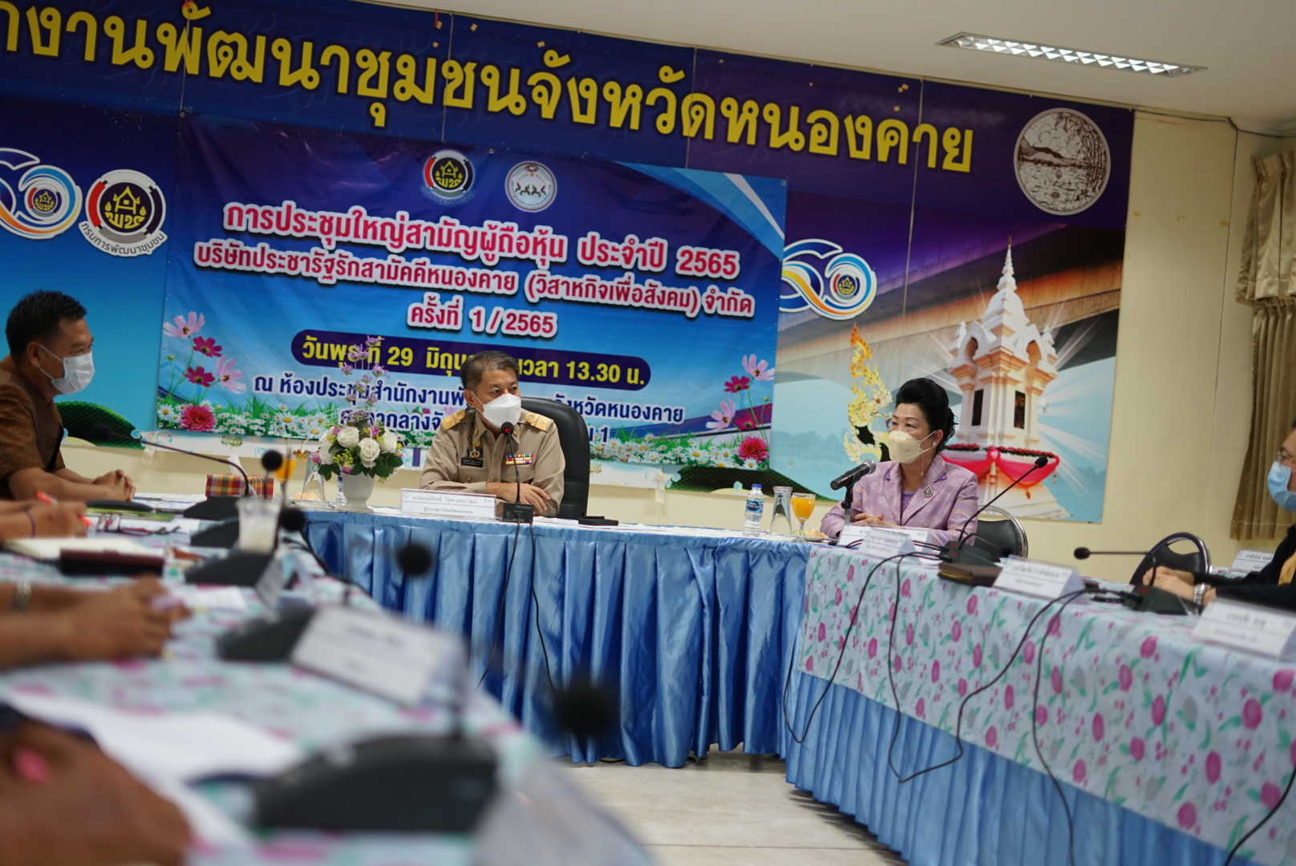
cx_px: 648
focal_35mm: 50
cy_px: 433
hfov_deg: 39.6
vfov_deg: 27.0
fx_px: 1801
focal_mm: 50
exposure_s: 1/160
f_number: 2
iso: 400
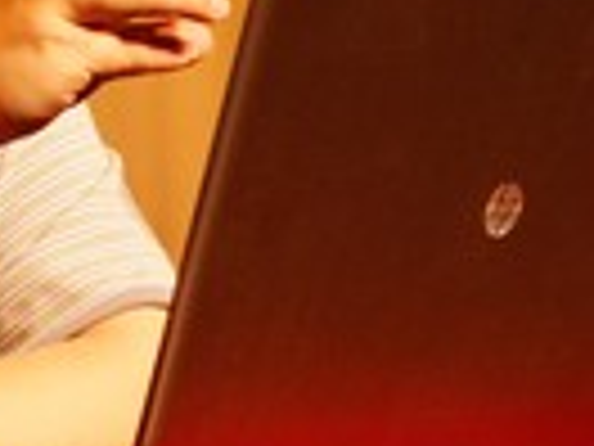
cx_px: -68
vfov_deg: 4.5
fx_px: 5611
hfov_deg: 6.0
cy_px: -99
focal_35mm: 327
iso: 1000
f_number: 3.2
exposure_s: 1/125
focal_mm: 50
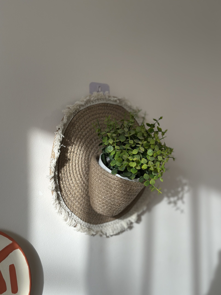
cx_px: 110
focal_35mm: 48
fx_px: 409
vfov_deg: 39.7
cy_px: 148
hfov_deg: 30.3
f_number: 1.78
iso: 80
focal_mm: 6.86
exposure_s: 1/100
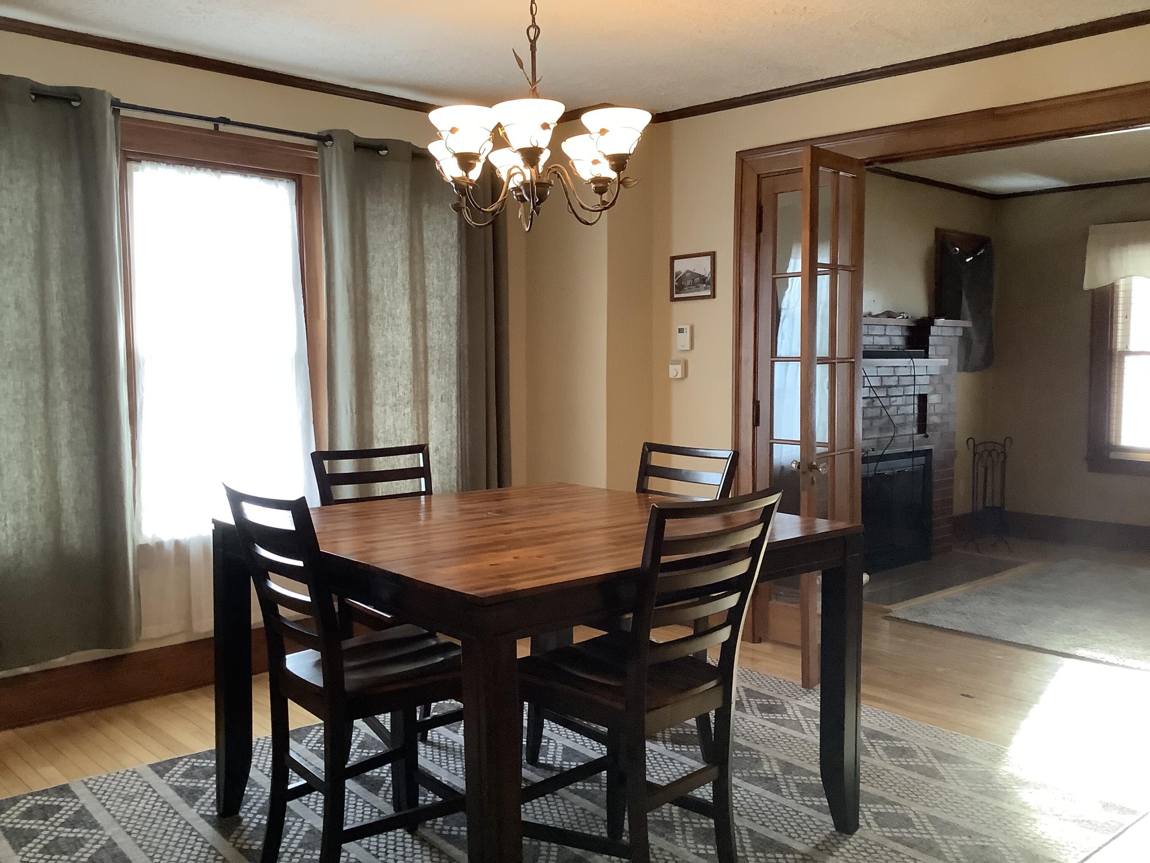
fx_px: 1030
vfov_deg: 45.4
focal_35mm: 31
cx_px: 575
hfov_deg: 58.4
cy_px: 432
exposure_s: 1/40
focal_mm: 3.3
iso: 320
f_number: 2.4
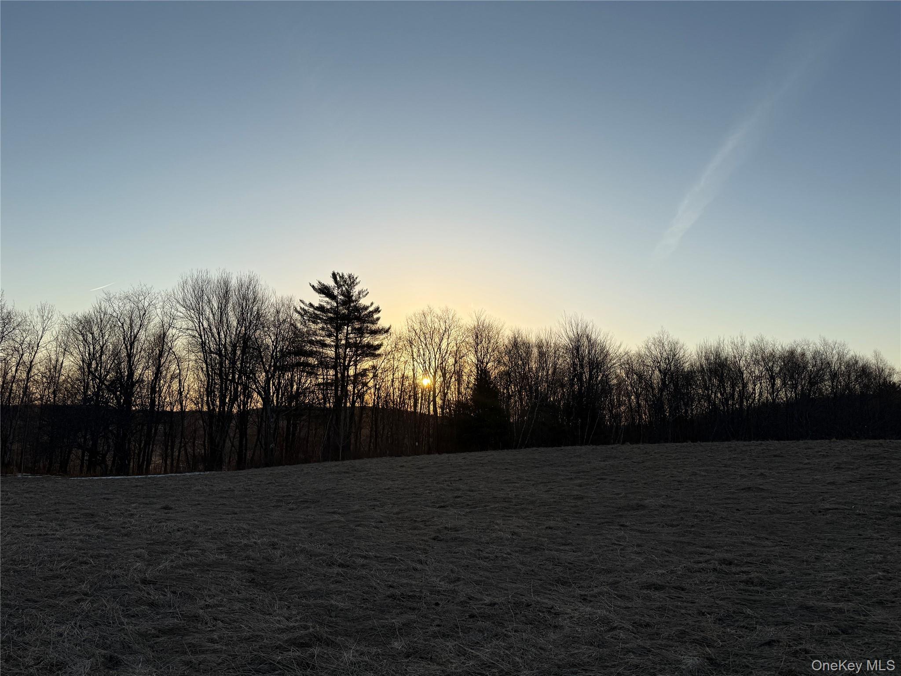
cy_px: 338
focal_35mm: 24
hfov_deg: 71.6
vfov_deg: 56.8
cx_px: 450
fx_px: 625
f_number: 1.78
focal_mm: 6.76
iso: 80
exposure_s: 1/4167
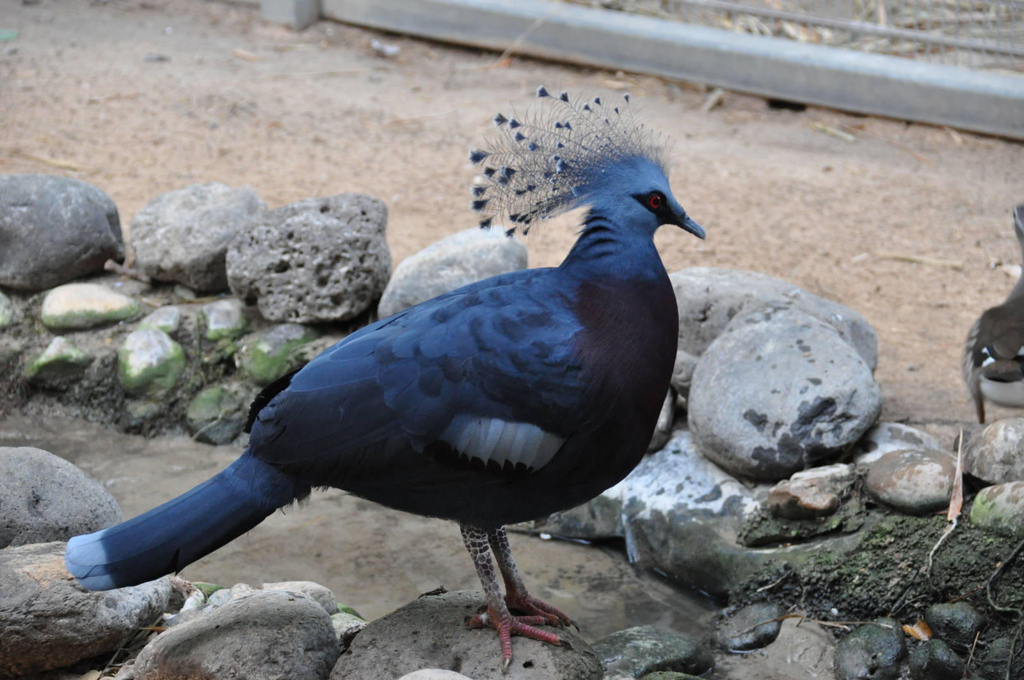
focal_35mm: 168
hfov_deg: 12.2
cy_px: 340
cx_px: 512
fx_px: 4773
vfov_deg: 8.2
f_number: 5.6
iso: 1600
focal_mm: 112
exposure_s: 1/25
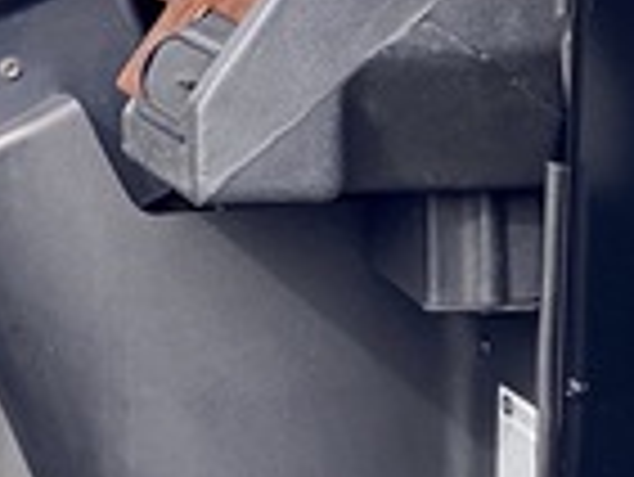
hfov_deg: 6.8
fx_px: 5261
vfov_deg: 5.2
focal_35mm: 287
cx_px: -378
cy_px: 151
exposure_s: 1/265
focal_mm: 6
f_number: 2
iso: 20
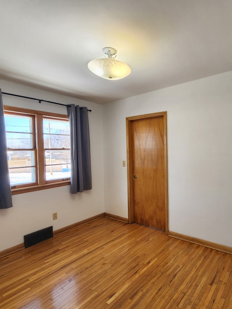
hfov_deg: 68.6
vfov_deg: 87.8
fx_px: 161
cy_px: 155
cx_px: 163
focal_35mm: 18
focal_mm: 2.2
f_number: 2.2
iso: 80
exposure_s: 1/120
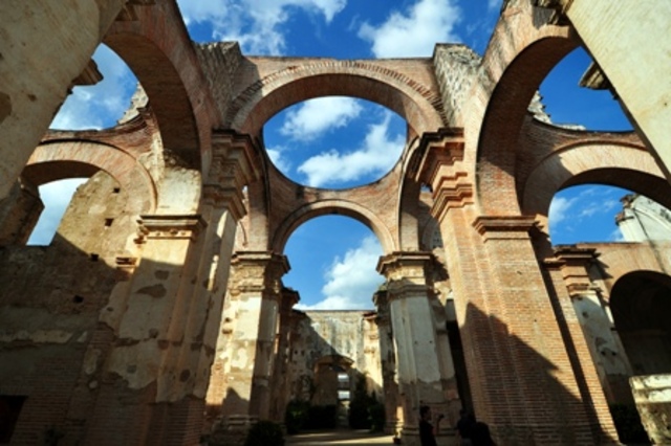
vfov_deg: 72.0
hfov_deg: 95.0
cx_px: 336
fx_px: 307
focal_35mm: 16
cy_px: 223
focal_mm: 11
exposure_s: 1/250
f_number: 10
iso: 200
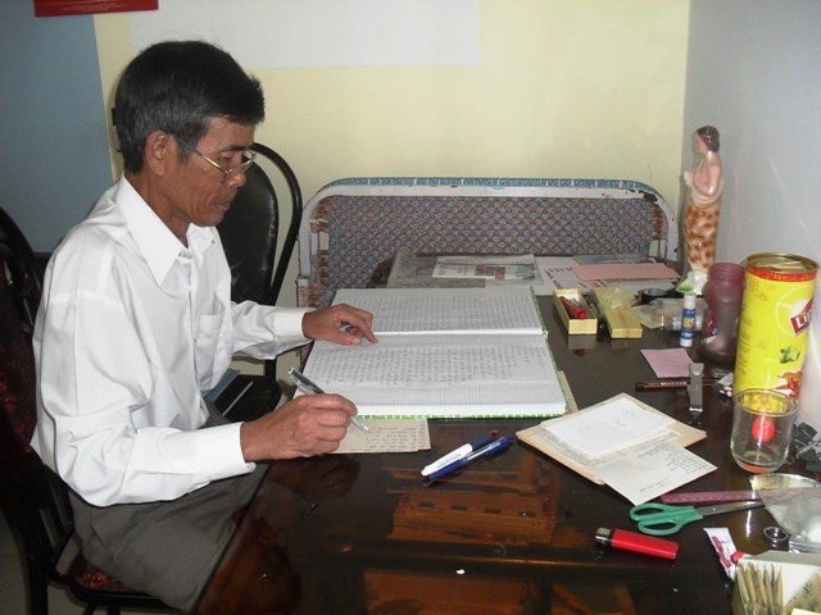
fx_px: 830
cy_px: 308
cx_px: 410
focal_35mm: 35
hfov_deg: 52.6
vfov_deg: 40.7
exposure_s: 1/45
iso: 200
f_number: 3.2
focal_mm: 6.3
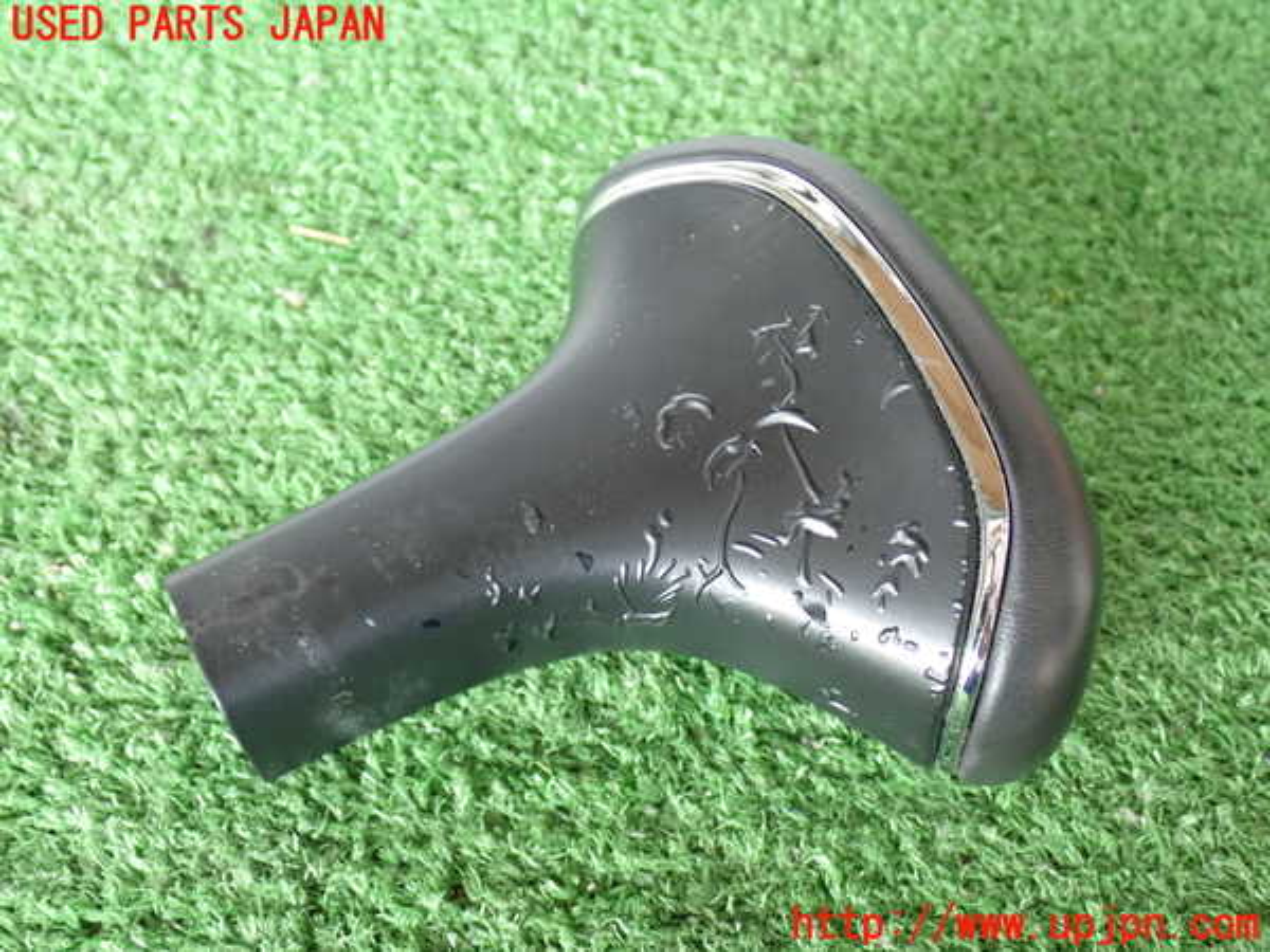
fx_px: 1614
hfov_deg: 42.9
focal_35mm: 44
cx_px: 635
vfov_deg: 32.9
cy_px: 476
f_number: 2.9
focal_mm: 7.84
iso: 200
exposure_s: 1/40
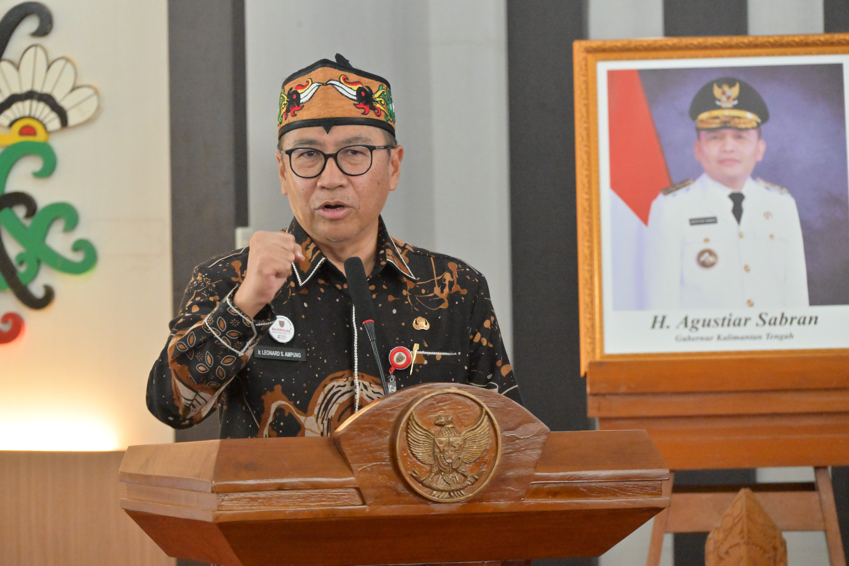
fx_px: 5188
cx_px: 424
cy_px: 283
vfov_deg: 6.2
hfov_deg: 9.4
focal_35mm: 220
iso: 8000
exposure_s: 1/125
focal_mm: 220
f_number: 8
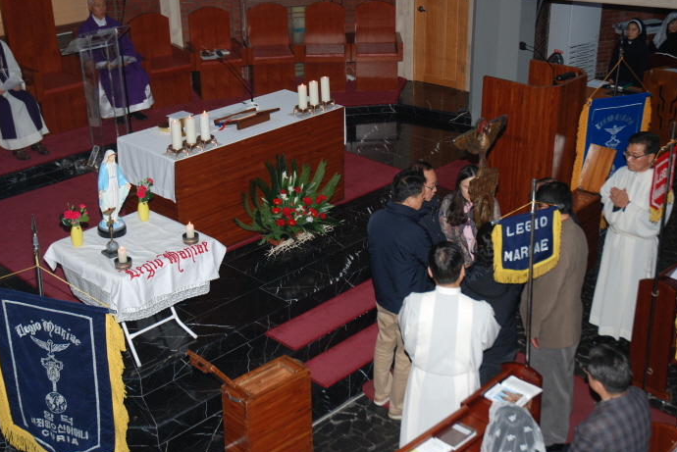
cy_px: 222
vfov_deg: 27.8
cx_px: 338
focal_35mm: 49
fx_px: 913
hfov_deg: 40.7
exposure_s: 1/60
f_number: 4.5
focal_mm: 31
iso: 200
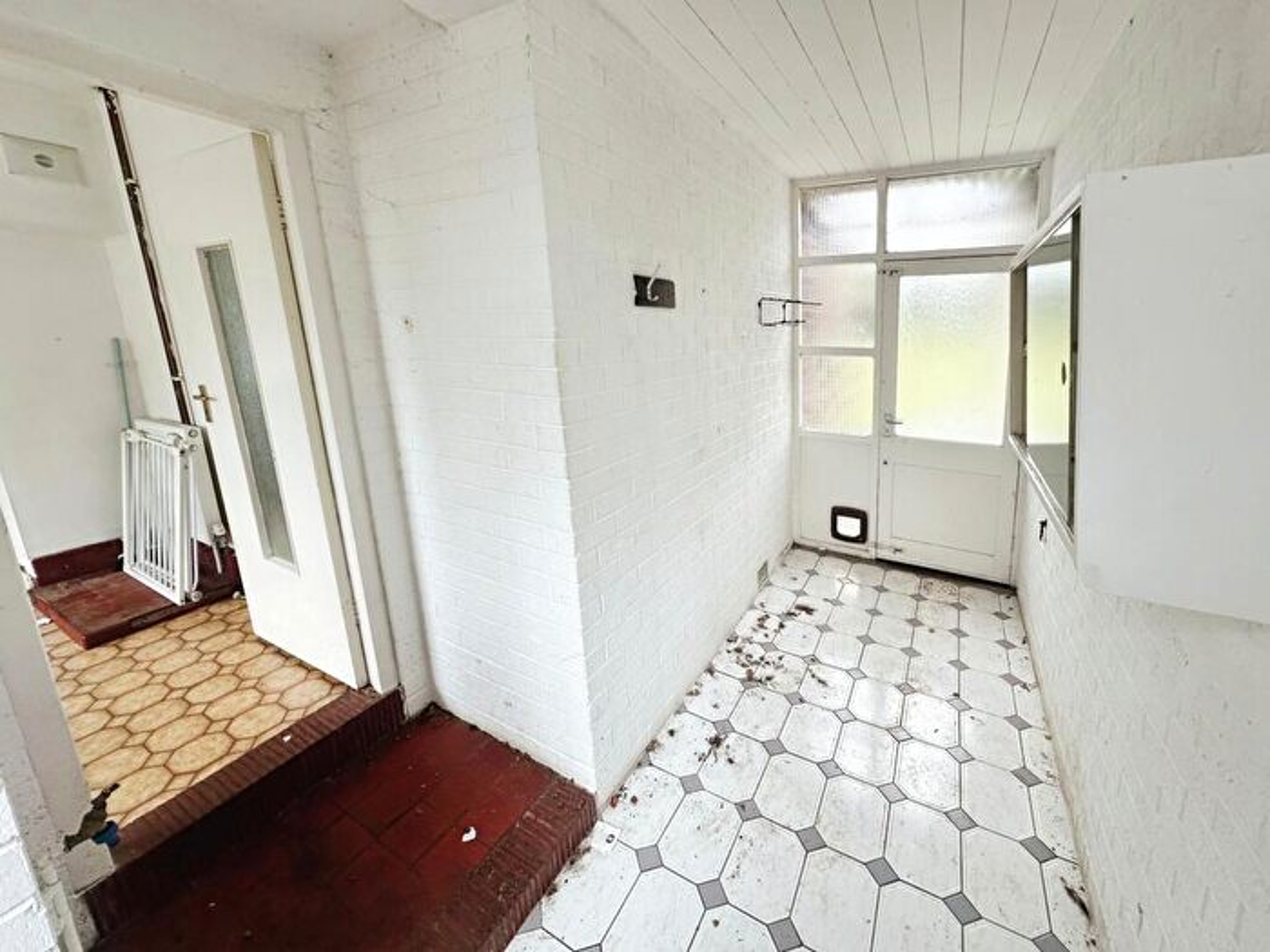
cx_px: 635
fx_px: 514
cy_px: 476
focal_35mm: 14
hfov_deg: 102.1
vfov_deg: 85.7
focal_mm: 2.22
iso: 64
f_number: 2.2
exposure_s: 1/99
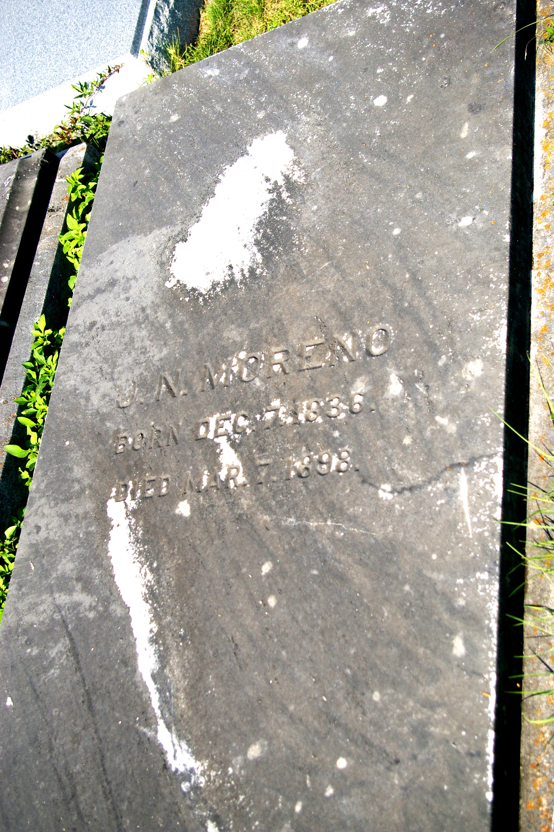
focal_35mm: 46
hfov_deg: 28.9
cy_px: 416
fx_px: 1075
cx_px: 277
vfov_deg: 42.4
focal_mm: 31
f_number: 5.6
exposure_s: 1/1500
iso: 200
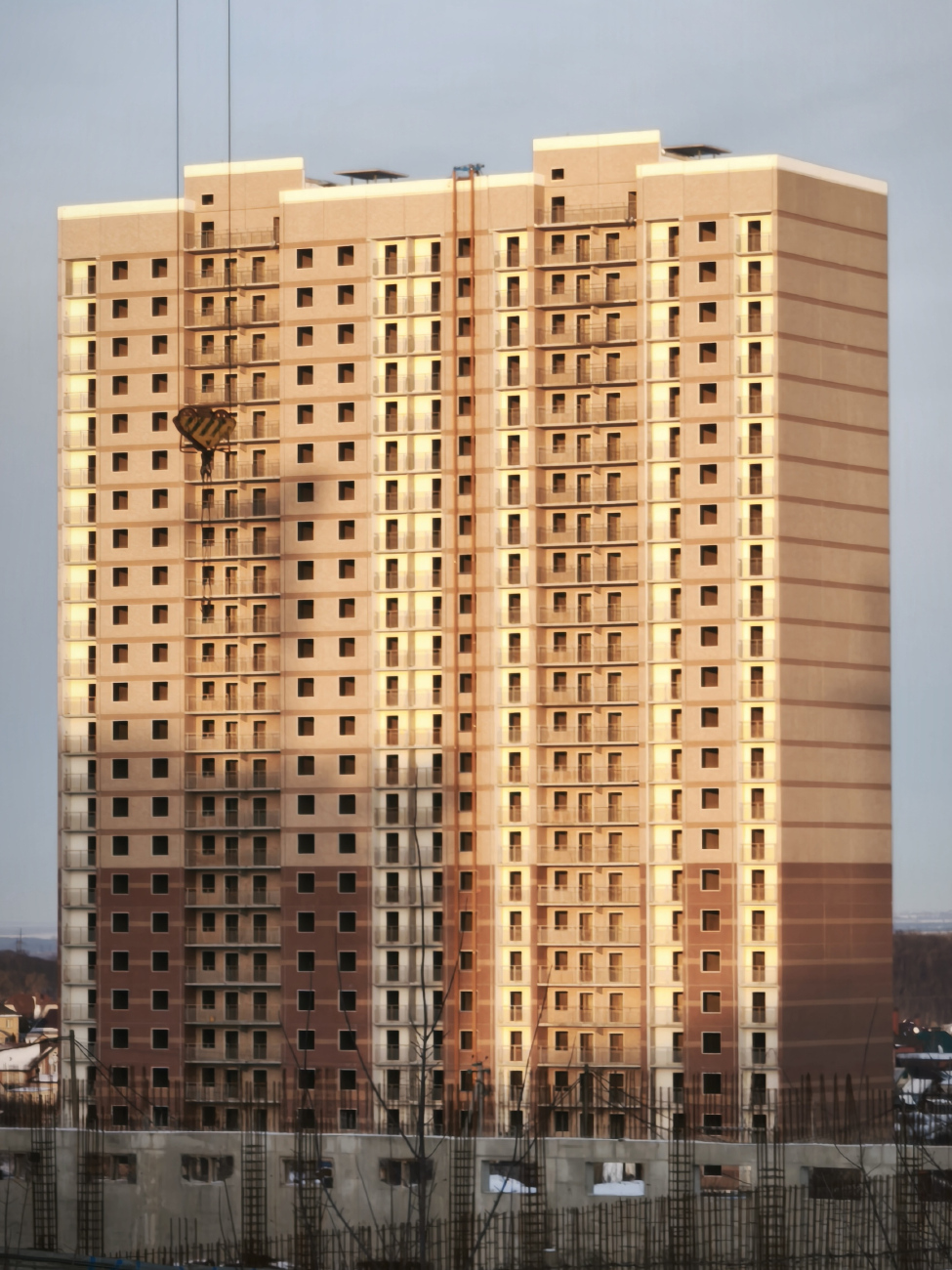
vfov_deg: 13.1
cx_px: 476
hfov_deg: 9.8
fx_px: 5537
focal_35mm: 151
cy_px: 635
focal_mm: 7.1
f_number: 1.9
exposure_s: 1/134
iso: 50
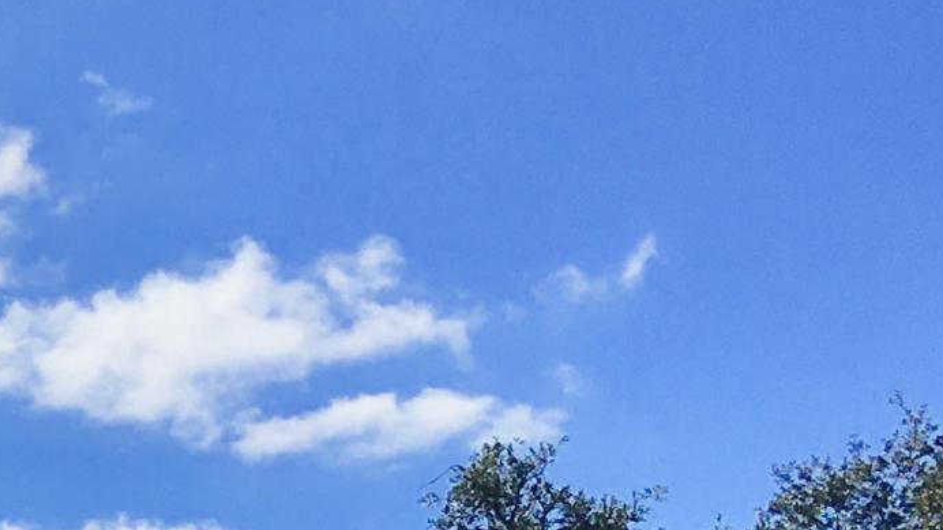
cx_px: -625
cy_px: 1018
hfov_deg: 14.3
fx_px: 3425
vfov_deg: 8.4
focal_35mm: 137
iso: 25
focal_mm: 4.15
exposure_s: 1/4049
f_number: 2.2
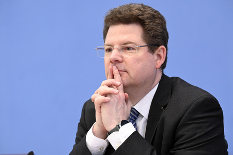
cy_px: 78
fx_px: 1132
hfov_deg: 11.8
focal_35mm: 175
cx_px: 116
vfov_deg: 7.8
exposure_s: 1/640
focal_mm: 175
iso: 4000
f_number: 5
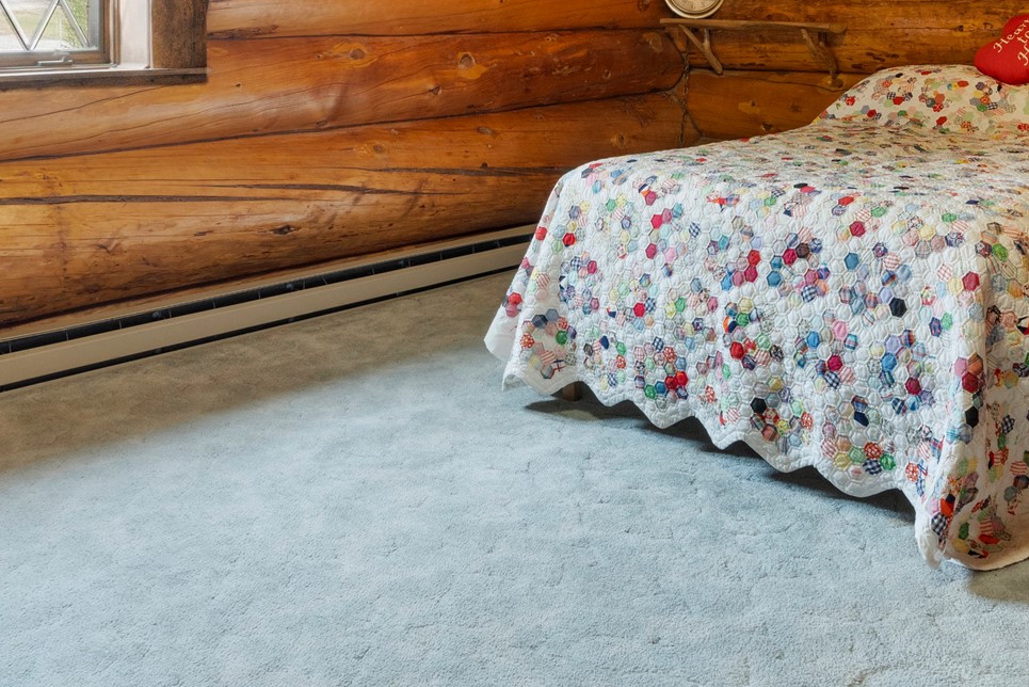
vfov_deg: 33.4
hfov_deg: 52.4
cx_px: 655
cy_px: -20
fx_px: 1029
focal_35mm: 36
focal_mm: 16
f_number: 13
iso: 400
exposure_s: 1.6
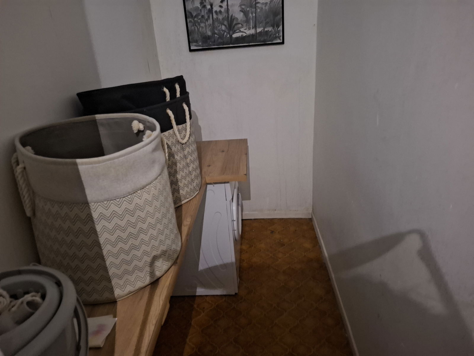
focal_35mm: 23
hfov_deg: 73.9
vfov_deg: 58.9
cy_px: 178
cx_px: 237
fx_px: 315
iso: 1600
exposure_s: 1/10
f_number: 1.8
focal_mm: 5.54
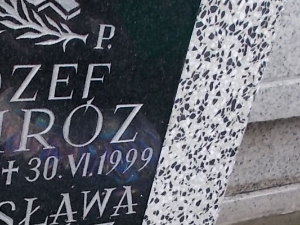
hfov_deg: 24.2
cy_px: 193
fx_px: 676
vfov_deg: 18.7
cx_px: 21
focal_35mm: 78
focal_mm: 4.6
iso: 80
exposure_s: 1/80
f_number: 3.2
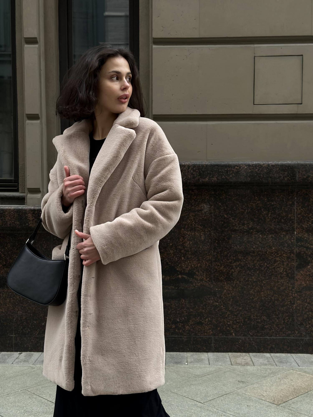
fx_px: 579
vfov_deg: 39.7
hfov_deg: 30.3
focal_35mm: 48
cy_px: 208
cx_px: 156
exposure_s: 1/141
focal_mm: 6.86
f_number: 1.78
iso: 100
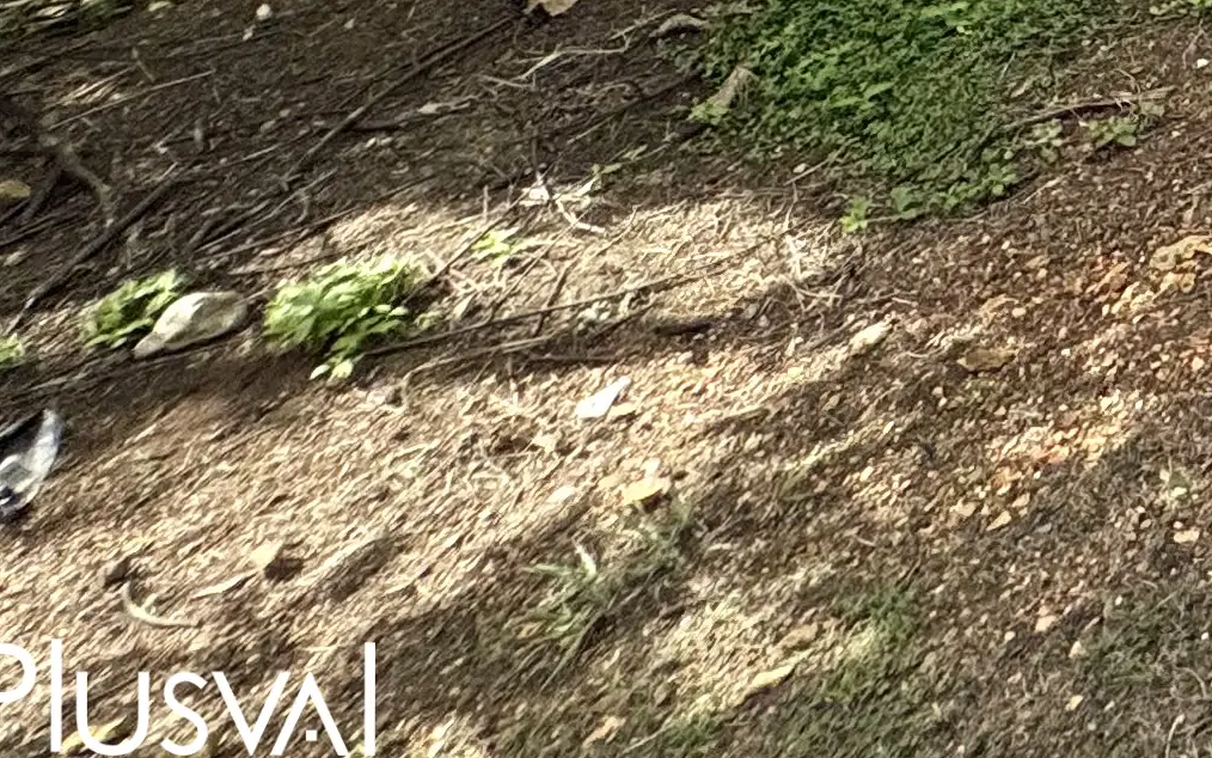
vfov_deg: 14.7
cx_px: 2039
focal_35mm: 59
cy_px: -1025
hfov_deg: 23.3
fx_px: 1949
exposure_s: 1/1637
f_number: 2.2
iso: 40
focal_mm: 2.22
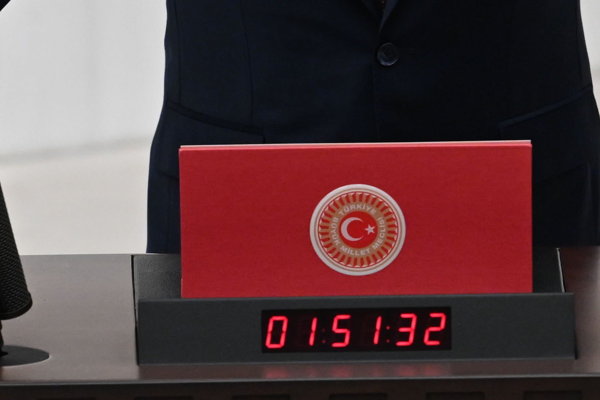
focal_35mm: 1843
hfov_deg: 1.1
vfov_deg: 0.7
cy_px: -189
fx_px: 30706
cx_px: 325
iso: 1600
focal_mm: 400
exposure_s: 1/320
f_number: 4
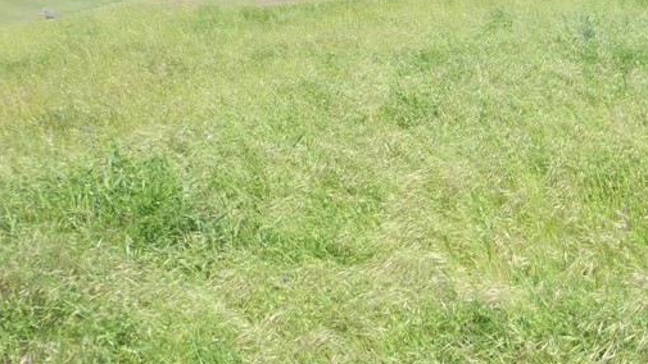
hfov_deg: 37.7
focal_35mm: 53
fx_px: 911
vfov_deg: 22.4
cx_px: 521
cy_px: 85
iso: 100
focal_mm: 4.3
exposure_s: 1/500
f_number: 4
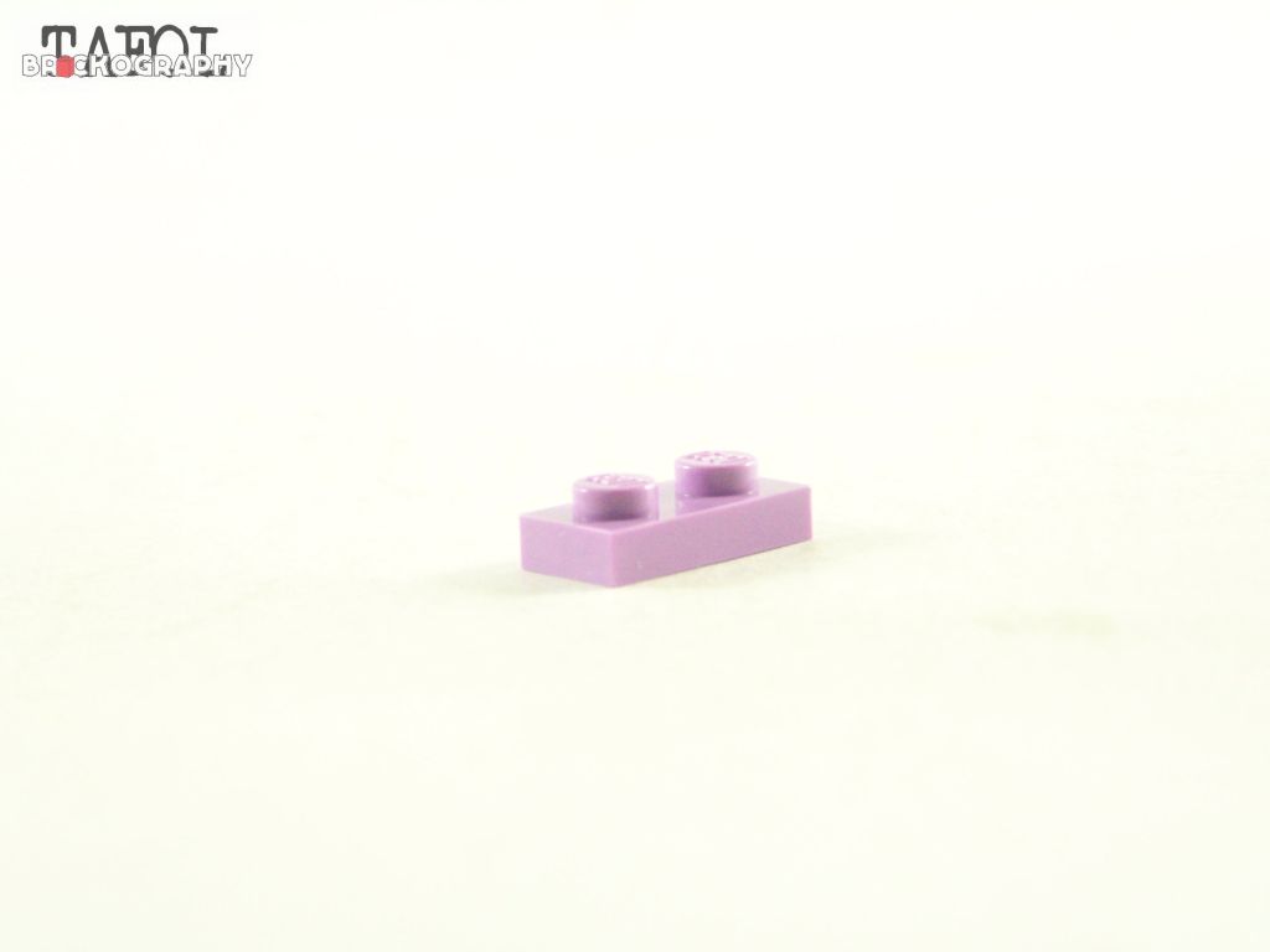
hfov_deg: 18.7
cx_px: 635
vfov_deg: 14.1
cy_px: 476
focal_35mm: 105
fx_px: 3852
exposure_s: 1/60
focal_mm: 17.5
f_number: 3.2
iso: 400
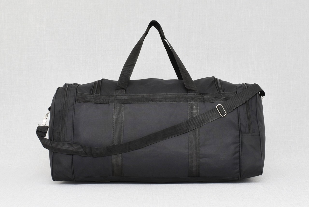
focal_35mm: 38
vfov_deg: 35.6
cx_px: 154
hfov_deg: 51.2
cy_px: 104
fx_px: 322
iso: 100
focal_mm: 25
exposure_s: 1/60
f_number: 5.6
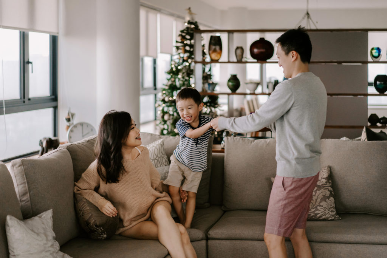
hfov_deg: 36.2
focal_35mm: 55
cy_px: 129
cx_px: 194
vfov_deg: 24.6
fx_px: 591
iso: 2000
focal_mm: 55
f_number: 1.8
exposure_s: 1/400
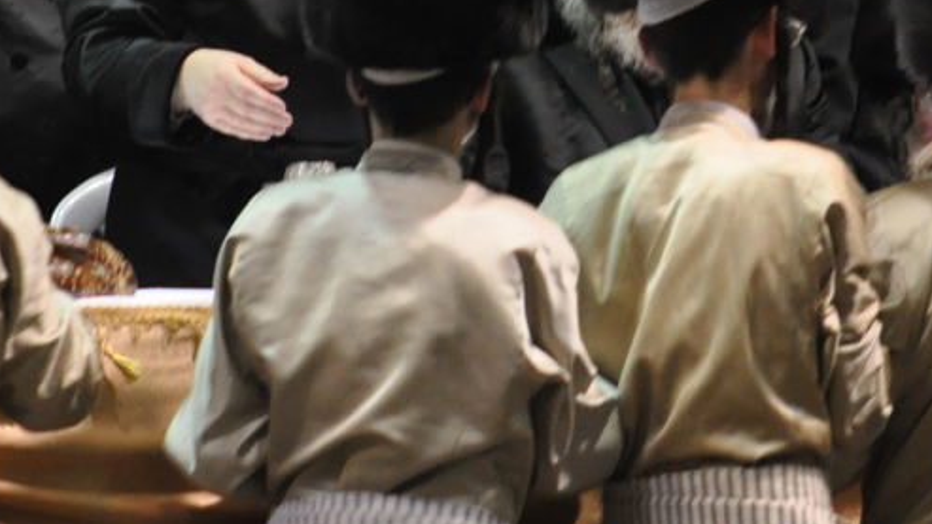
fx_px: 10797
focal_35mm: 437
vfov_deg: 2.8
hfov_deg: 4.9
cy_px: -175
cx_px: 399
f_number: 5.6
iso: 1600
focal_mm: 98
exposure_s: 1/100
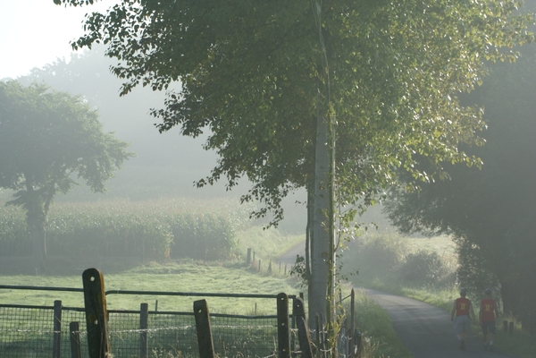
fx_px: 1787
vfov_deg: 11.4
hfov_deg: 17.1
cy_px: 179
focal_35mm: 120
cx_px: 268
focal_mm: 80
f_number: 9
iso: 100
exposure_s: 1/200
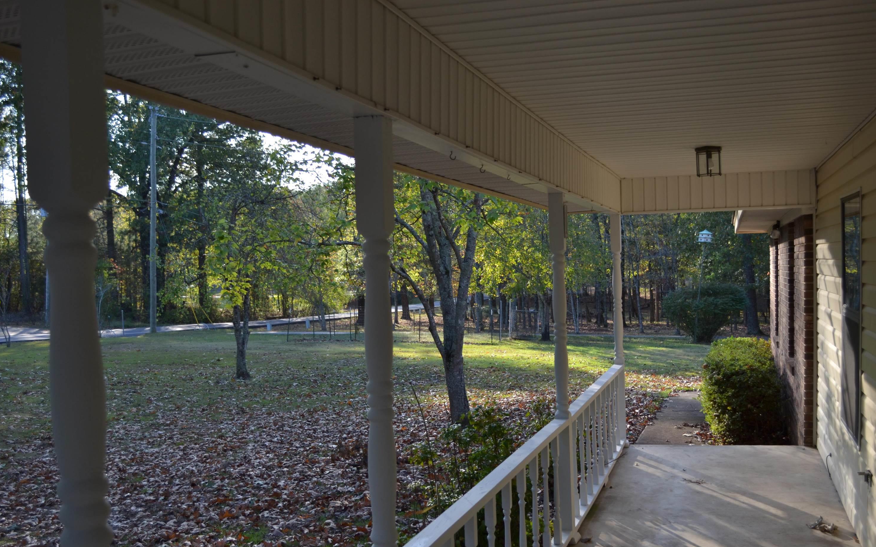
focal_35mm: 35
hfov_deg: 55.3
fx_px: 836
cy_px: 302
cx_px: 445
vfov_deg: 36.2
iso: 100
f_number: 4
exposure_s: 1/125
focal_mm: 22
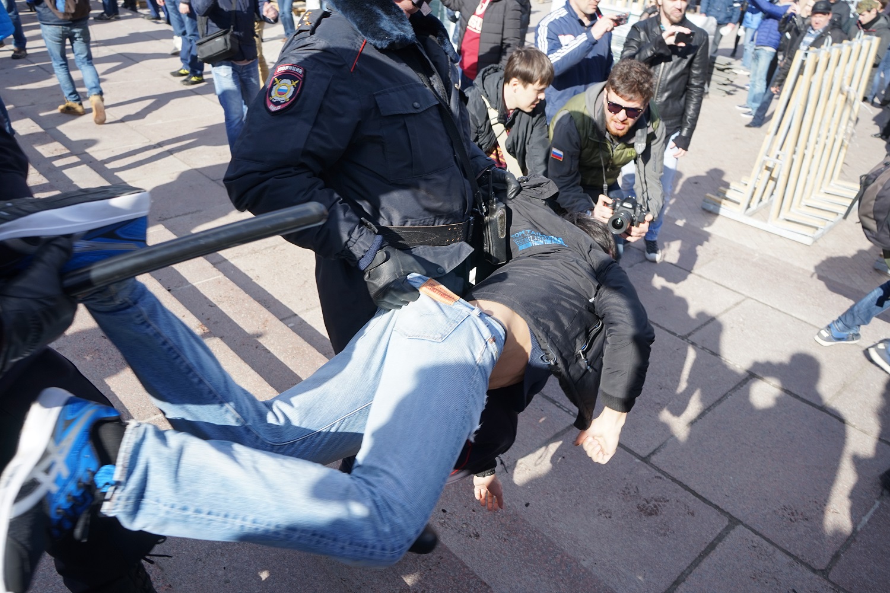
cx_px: 445
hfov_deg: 65.5
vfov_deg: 46.4
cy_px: 296
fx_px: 692
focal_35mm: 28
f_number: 5.6
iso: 100
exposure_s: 1/200
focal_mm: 28
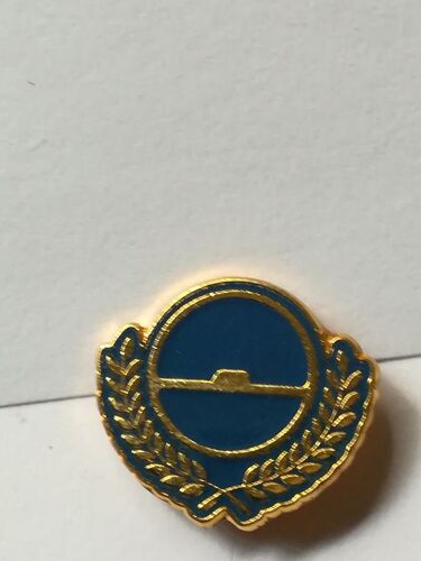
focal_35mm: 87
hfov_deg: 16.9
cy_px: 278
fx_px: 1411
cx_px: 268
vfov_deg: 22.5
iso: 200
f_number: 2.2
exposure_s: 1/30
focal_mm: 3.83
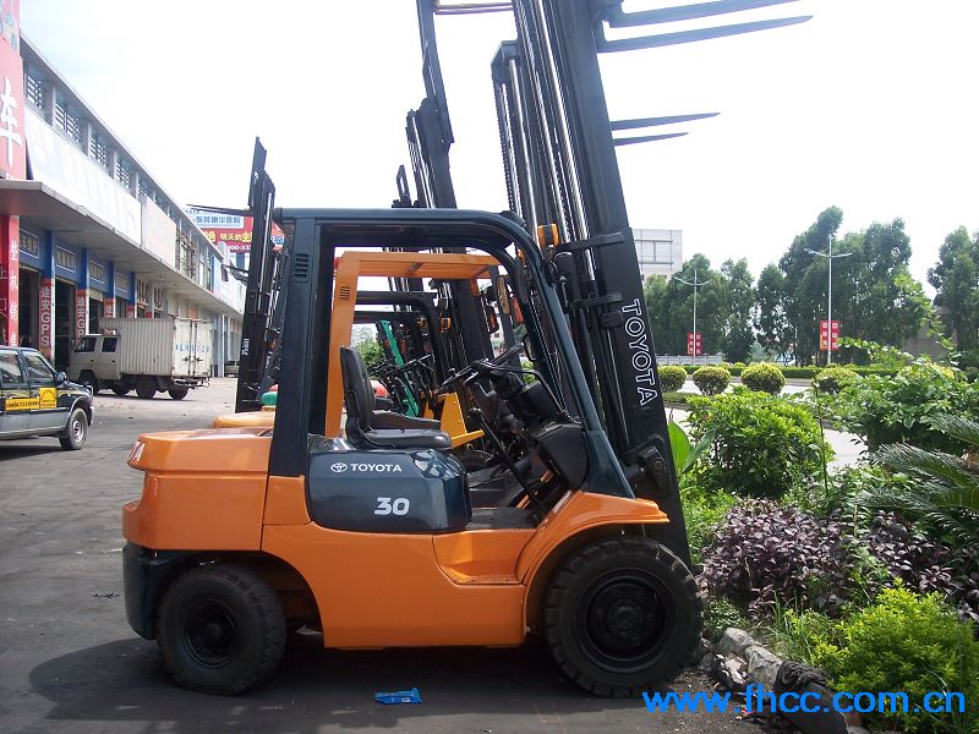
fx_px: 1103
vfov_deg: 36.8
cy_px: 367
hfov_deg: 47.9
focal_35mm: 39
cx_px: 490
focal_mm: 8
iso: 100
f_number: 3.4
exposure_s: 1/500
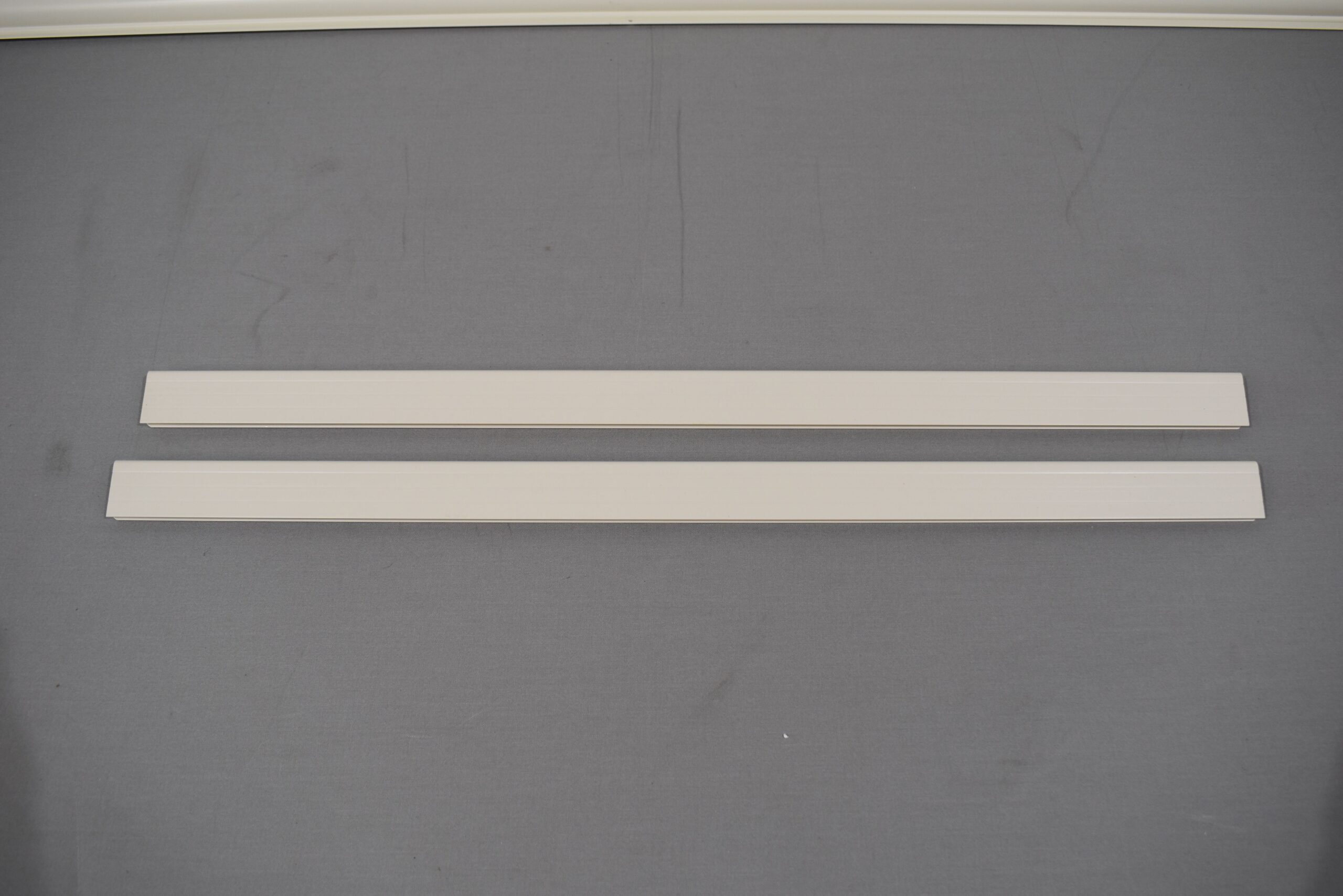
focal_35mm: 32
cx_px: 672
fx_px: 1175
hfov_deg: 59.5
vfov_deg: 41.7
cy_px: 448
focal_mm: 21
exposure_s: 1/125
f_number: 5.6
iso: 280
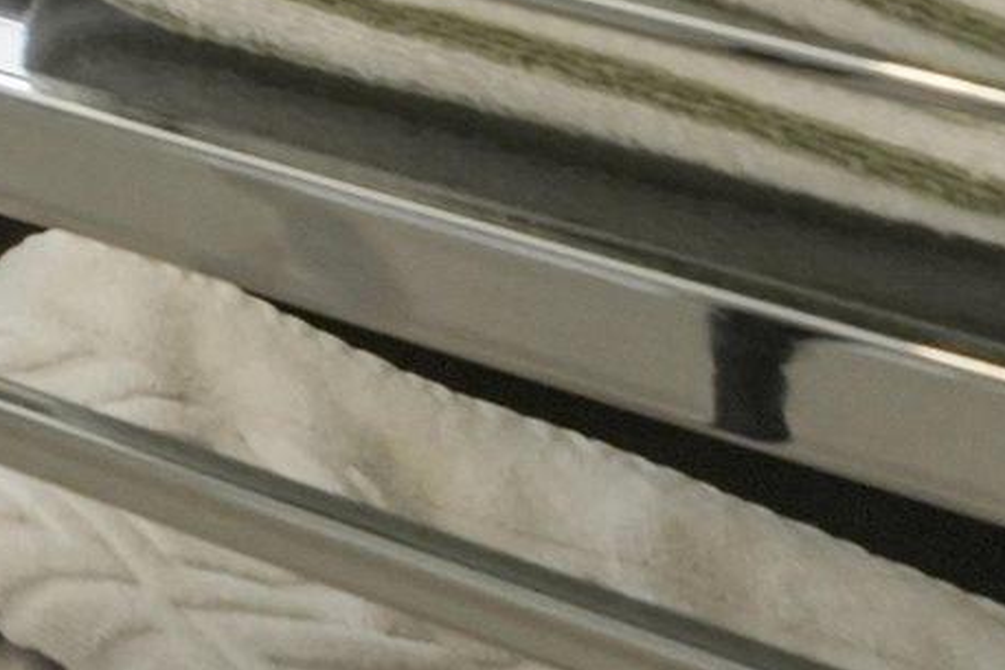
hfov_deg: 12.5
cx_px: -1782
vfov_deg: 10.4
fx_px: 2623
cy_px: -1330
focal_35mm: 94
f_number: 9
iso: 1250
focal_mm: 14
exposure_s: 1/30
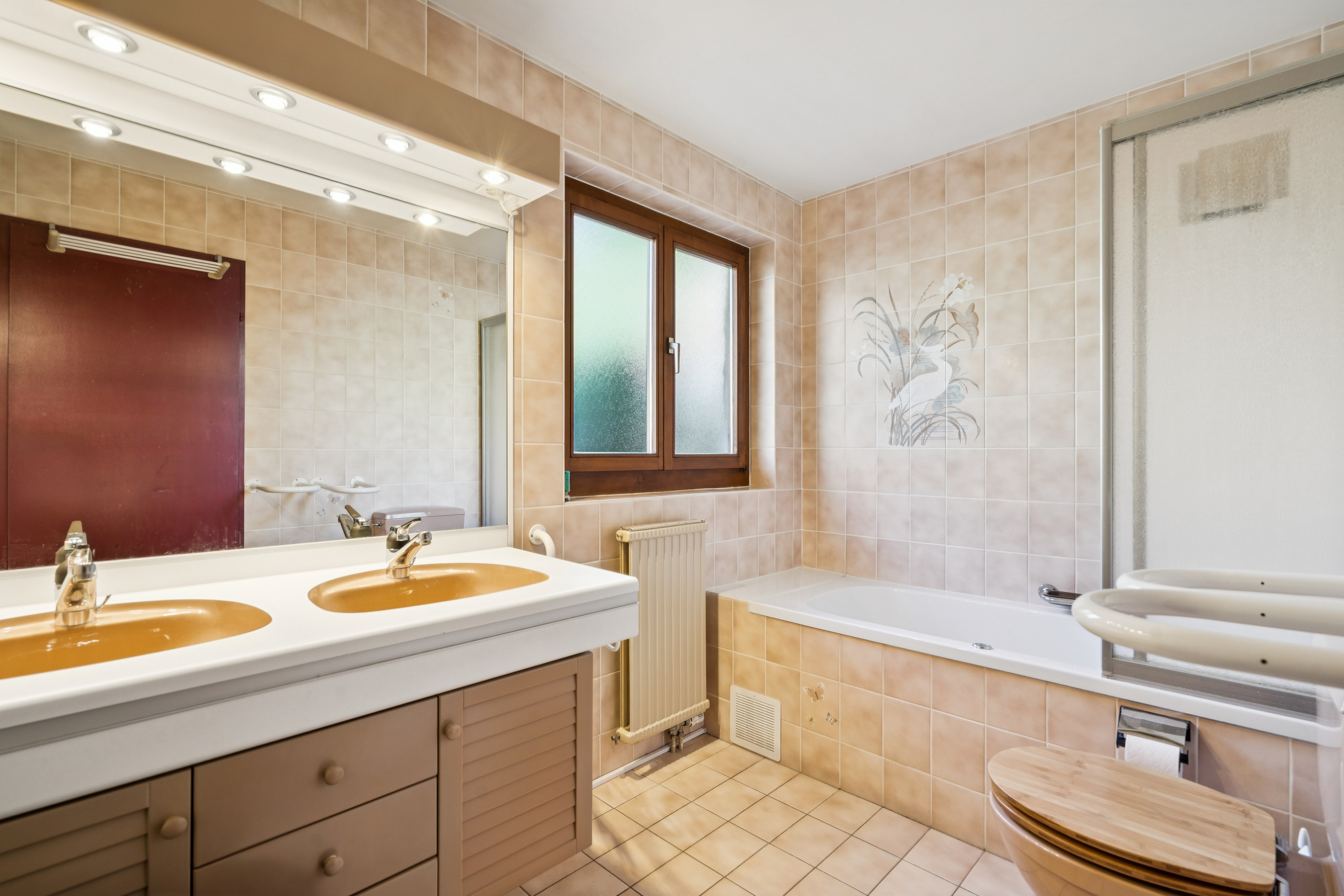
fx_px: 597
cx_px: 672
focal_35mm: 16
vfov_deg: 73.8
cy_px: 448
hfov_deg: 96.7
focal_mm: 16
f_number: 8
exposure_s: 1/3.33
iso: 100
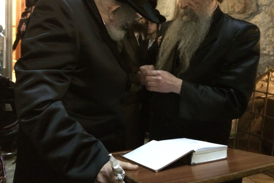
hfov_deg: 58.7
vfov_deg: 41.0
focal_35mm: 32
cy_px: 79
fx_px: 244
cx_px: 140
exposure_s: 1/15
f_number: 2.2
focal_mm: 4.12
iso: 1250
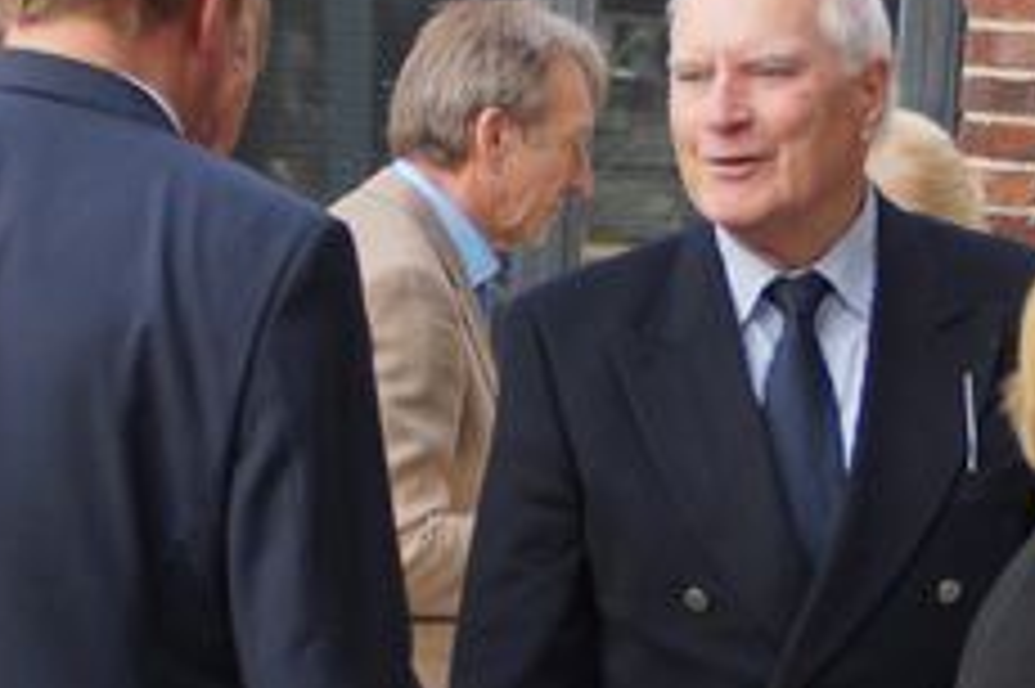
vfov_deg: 6.0
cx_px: 684
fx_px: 6555
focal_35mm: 228
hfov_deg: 9.0
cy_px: 488
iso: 200
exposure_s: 1/160
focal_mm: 35
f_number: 4
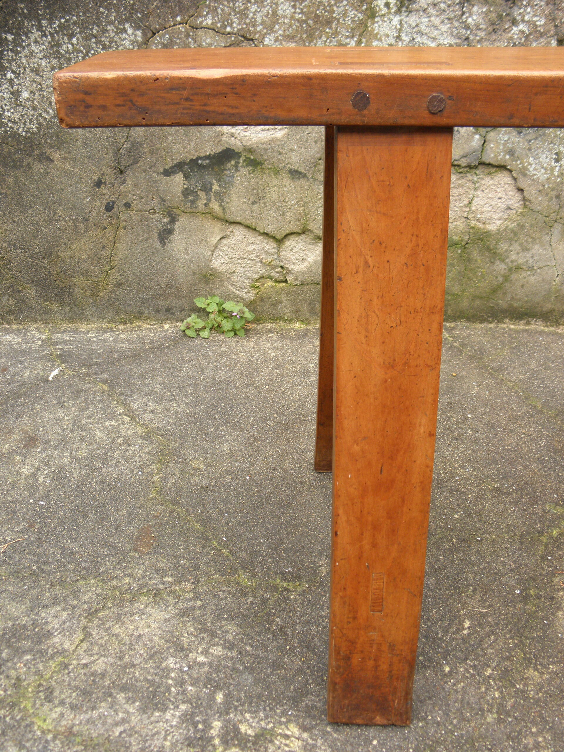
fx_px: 652
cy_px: 376
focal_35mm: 30
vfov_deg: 60.0
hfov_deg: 46.8
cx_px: 282
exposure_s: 1/40
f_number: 3.6
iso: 100
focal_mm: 5.5
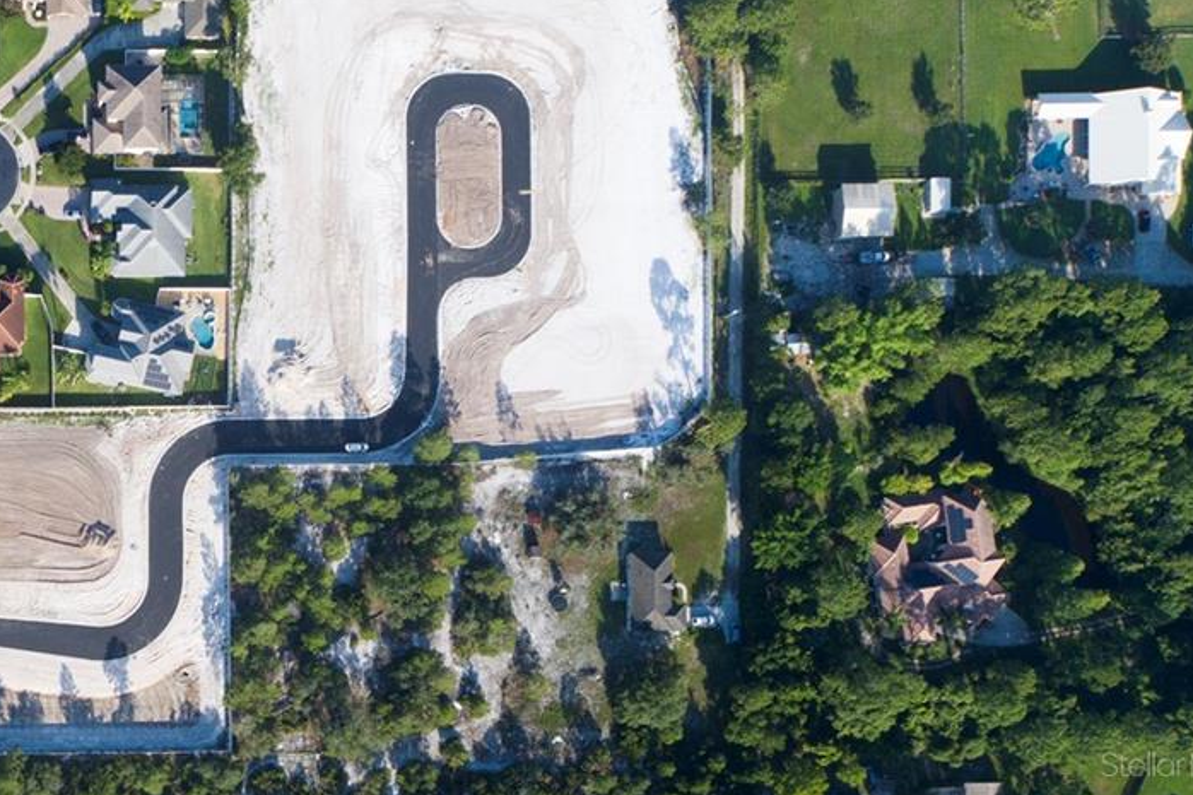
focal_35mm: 55
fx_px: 1822
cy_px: 763
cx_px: -115
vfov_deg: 23.7
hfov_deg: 32.1
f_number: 4
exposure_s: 1/80
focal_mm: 8.8
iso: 100
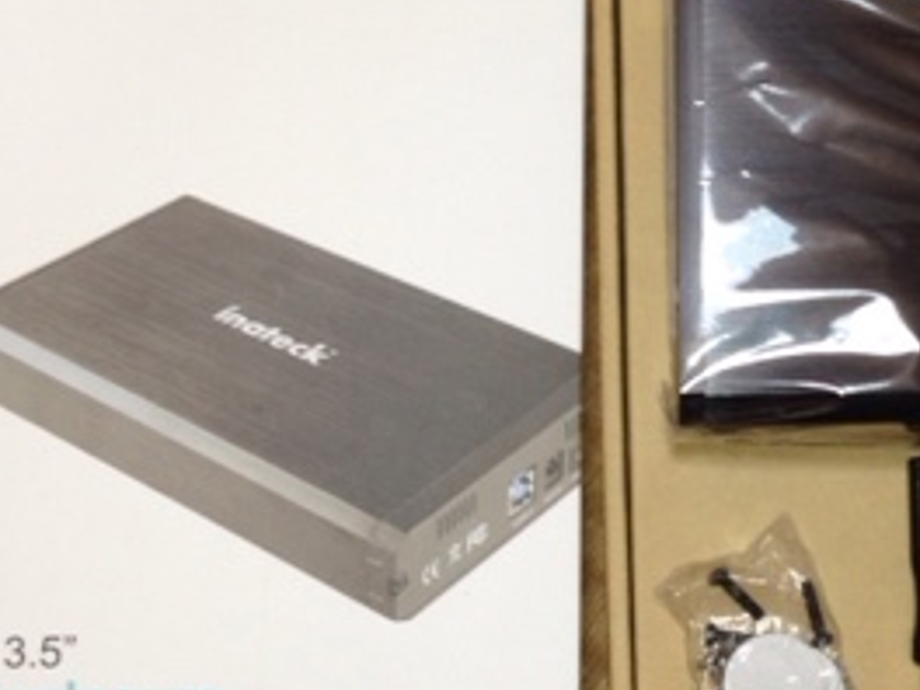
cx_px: 641
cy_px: 345
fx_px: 2126
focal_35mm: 80
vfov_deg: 18.4
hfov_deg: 24.3
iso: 64
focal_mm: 4.12
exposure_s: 1/20
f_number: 2.4
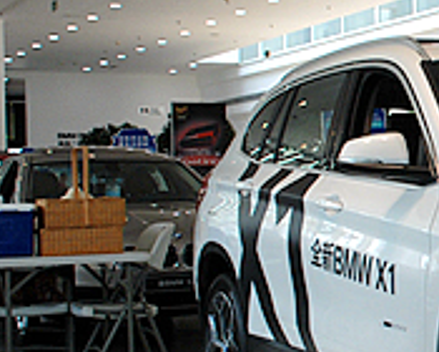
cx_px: 625
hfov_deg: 17.4
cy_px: 209
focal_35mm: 101
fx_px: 1312
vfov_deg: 15.2
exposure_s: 1/100
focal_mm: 22
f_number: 5
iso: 200
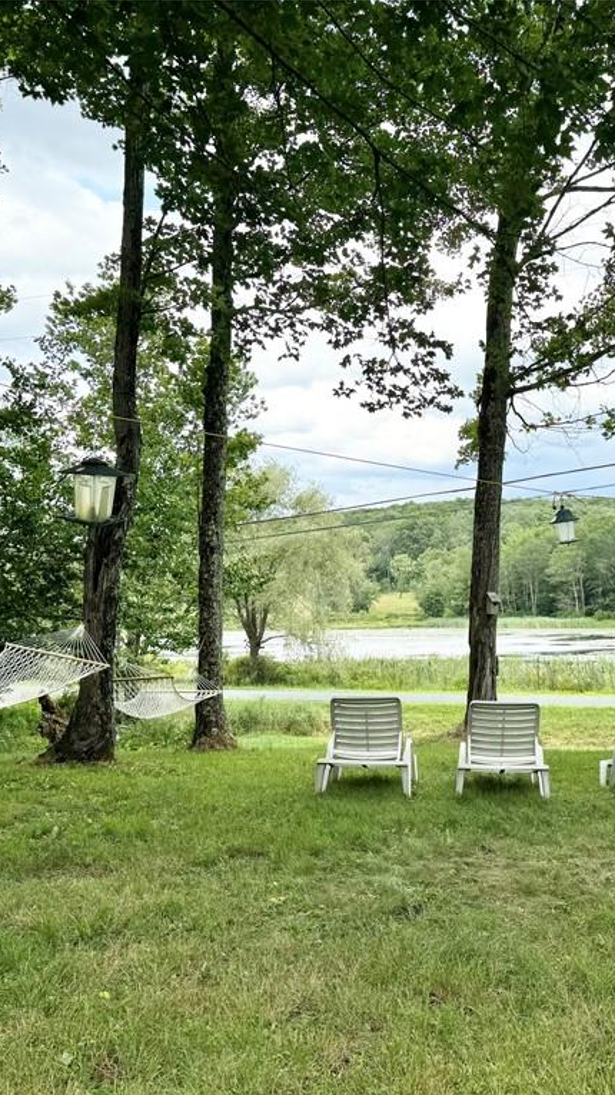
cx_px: 483
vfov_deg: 56.6
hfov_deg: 32.8
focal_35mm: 35
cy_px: 548
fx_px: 1015
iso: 80
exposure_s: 1/2105
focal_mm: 6.76
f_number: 1.78
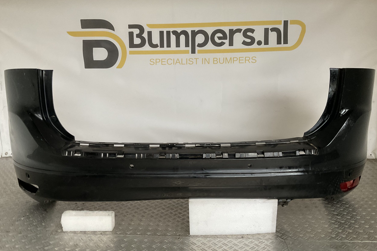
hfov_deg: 60.3
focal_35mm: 31
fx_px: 325
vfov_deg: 42.3
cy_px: 131
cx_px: 188
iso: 160
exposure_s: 1/50
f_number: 1.8
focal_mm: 3
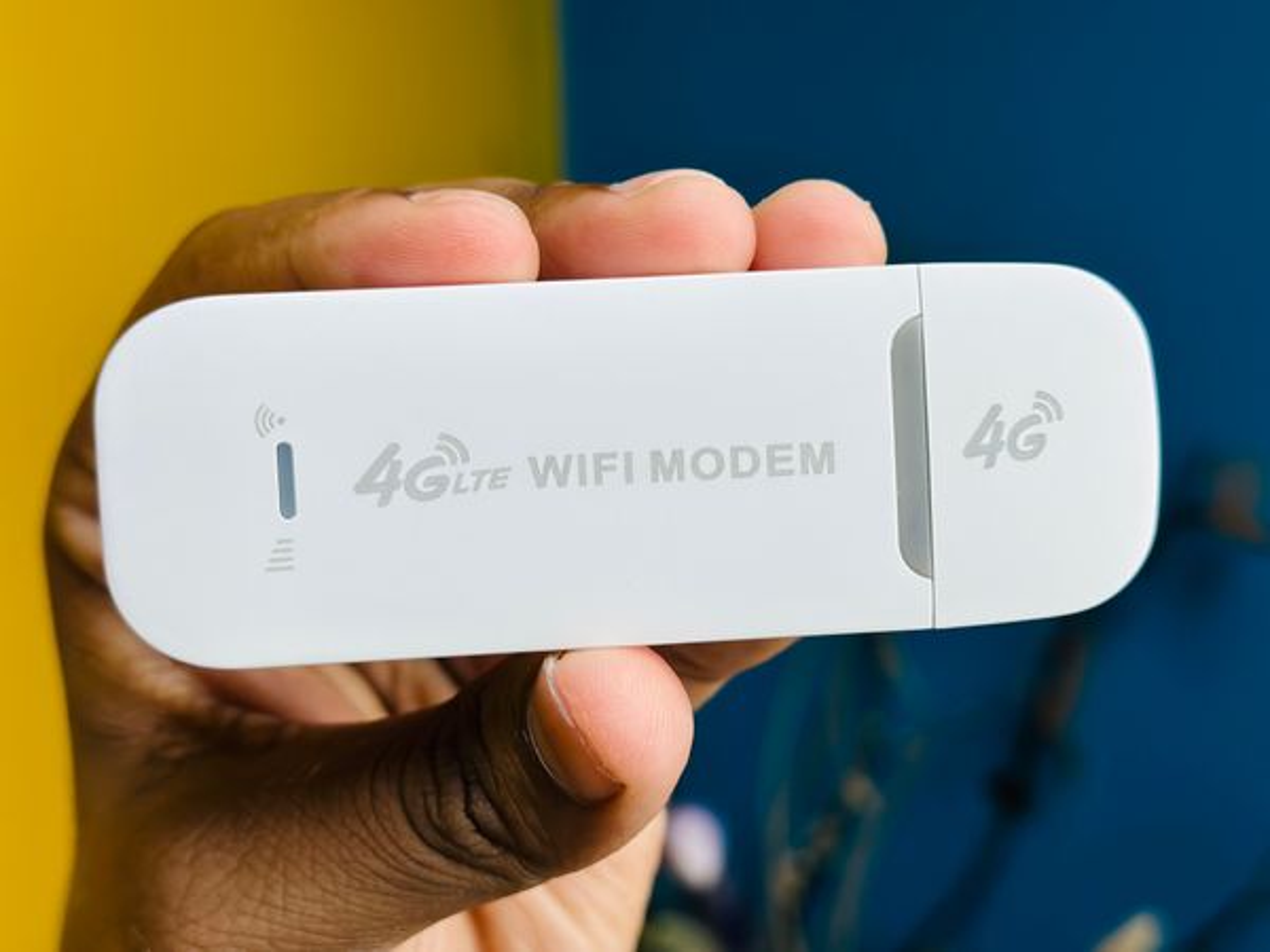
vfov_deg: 30.3
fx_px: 1761
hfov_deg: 39.7
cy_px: 476
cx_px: 635
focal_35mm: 48
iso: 80
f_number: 1.78
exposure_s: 1/210
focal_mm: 6.86
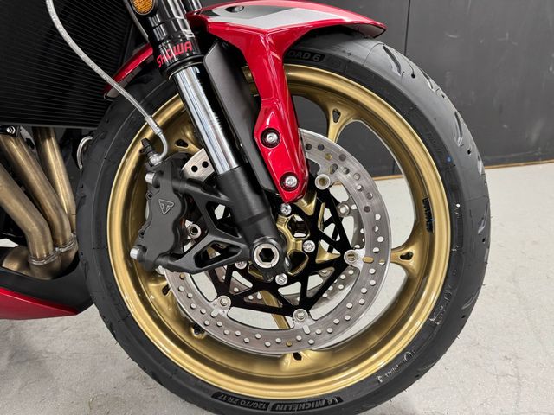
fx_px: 384
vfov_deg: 56.8
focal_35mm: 24
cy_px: 208
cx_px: 277
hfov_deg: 71.6
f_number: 1.78
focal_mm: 6.76
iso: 320
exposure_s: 1/50
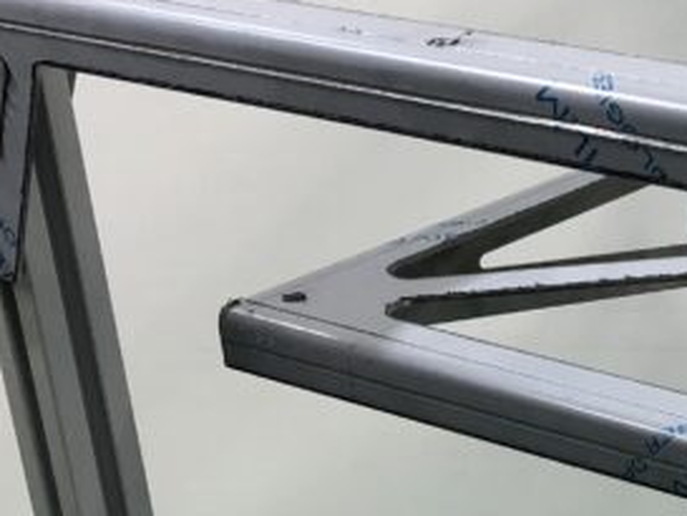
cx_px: 901
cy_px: 496
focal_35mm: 105
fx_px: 2085
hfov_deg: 17.5
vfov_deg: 13.9
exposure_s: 1/33
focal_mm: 4
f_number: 1.8
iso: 32
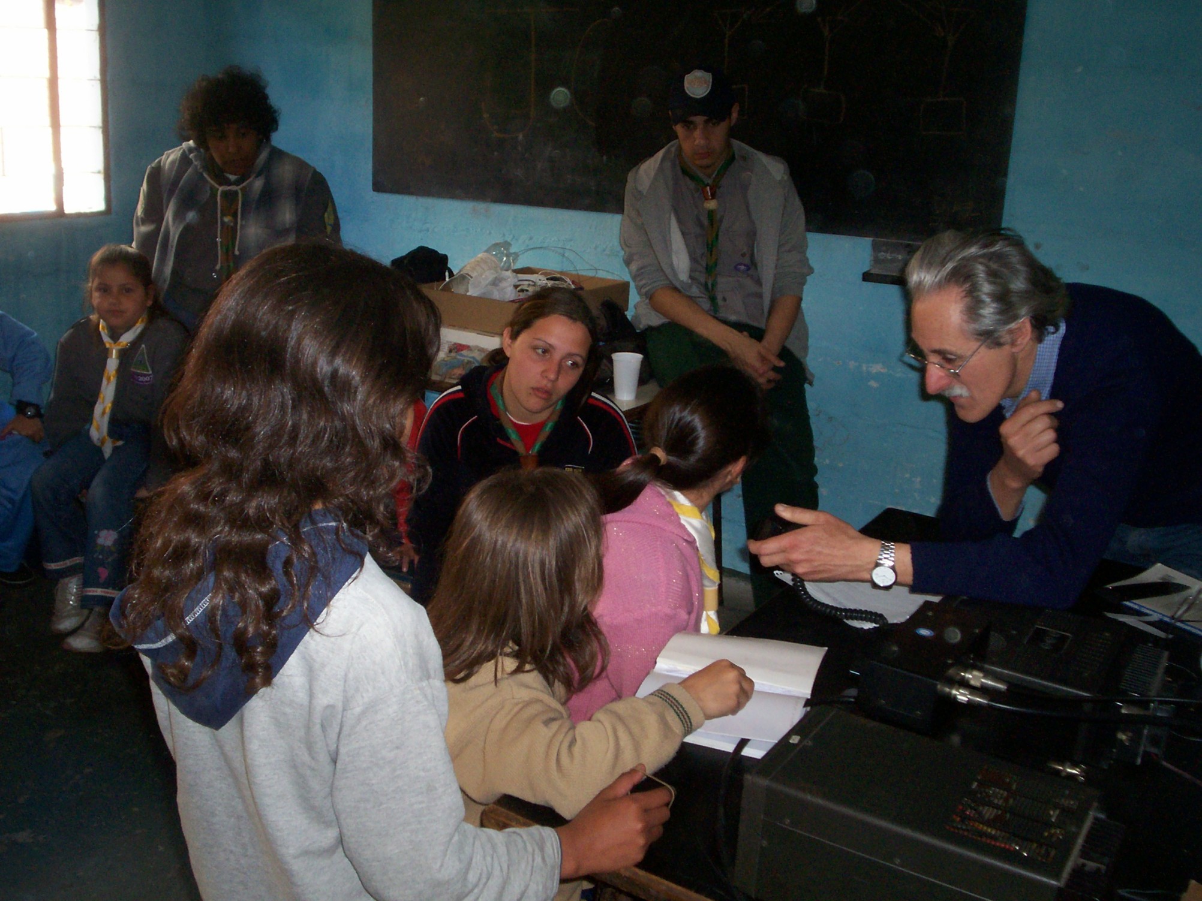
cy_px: 450
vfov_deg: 39.7
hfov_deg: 51.4
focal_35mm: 36
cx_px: 601
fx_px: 1250
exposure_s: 1/64
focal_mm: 5.9
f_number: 4.5
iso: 140
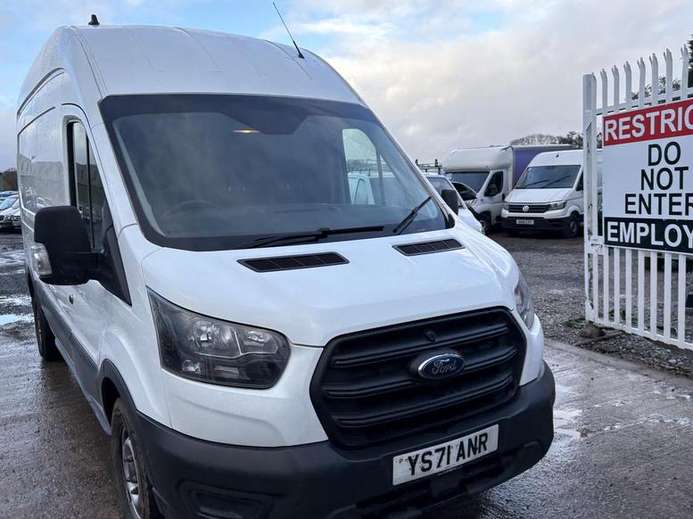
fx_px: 600
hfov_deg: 59.9
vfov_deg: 46.7
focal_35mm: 30
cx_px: 321
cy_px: 279
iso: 50
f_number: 1.6
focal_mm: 5.96
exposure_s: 1/801
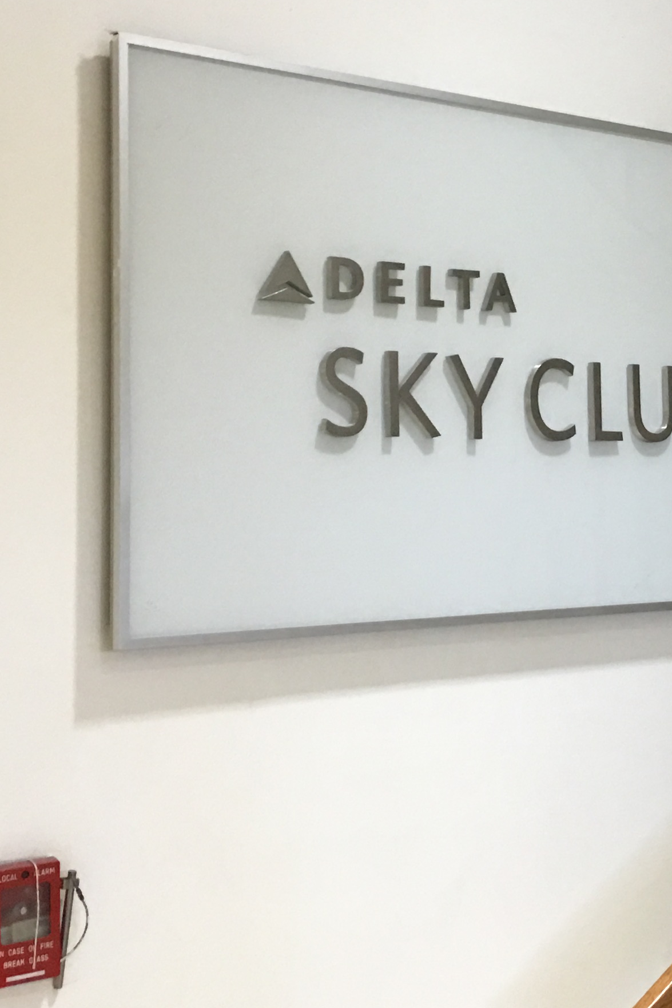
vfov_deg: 29.2
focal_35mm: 69
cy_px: 391
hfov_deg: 19.1
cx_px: 686
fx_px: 1931
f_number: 2.2
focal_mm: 4.15
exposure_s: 1/15
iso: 100
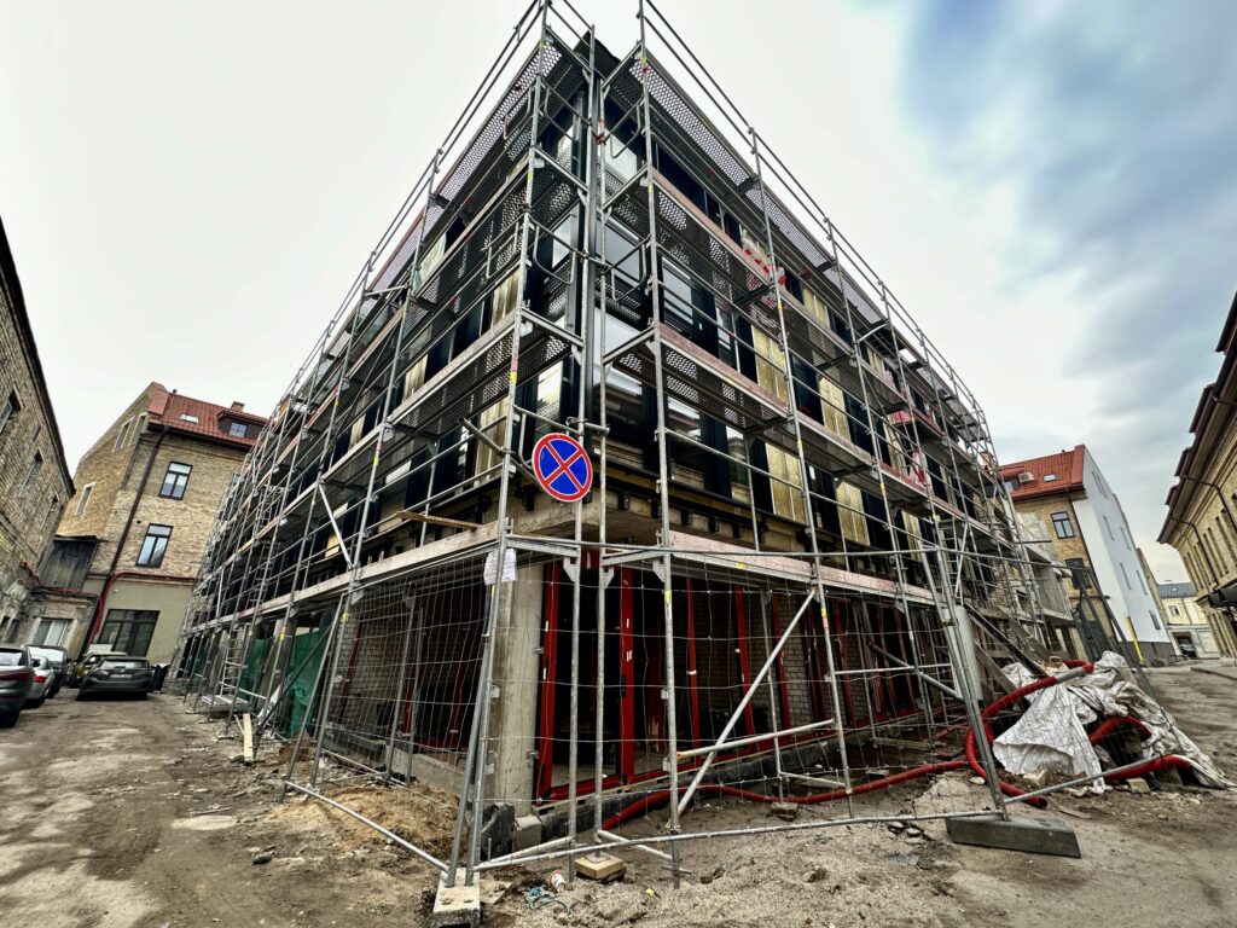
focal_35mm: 14
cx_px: 618
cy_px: 464
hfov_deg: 102.1
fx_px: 500
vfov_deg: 85.7
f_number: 2.2
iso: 80
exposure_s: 1/99
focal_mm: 2.22
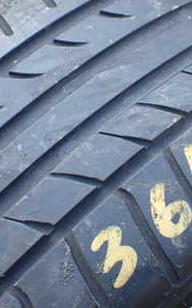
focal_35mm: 64
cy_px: 131
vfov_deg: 32.0
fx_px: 536
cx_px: 118
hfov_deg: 20.3
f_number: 2.3
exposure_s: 1/125
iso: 125
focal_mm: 5.4
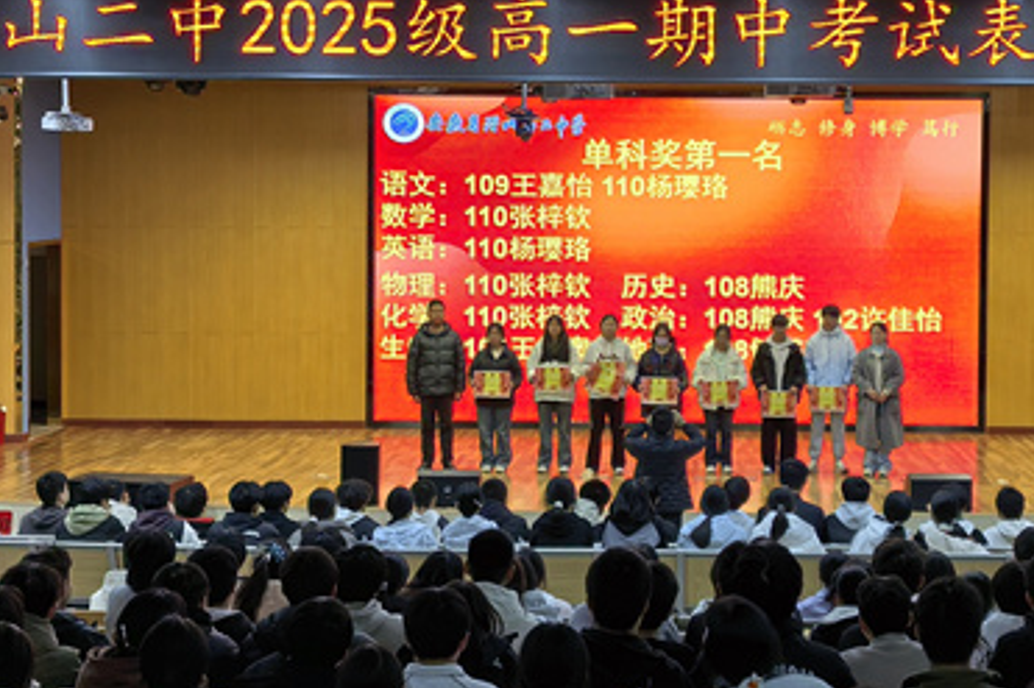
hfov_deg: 27.2
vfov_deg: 18.4
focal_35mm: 74
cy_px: 276
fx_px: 2124
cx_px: 666
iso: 80
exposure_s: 1/100
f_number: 1.9
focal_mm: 5.52
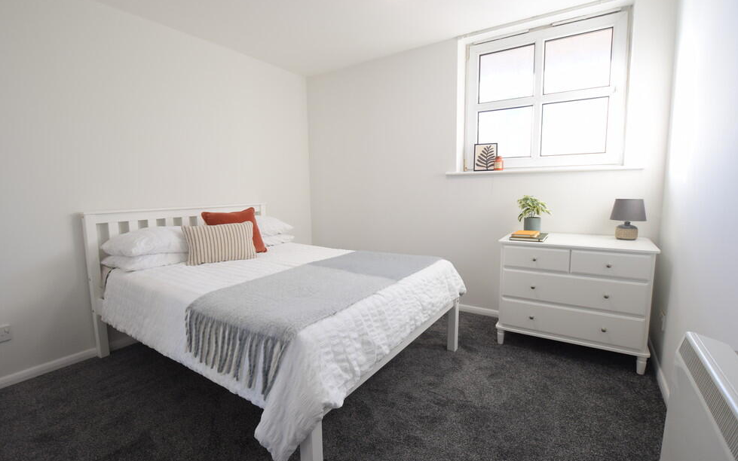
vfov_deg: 71.3
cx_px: 361
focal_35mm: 16
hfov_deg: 97.8
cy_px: 235
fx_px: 322
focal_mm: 10
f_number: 4.5
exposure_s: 1/80
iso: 400
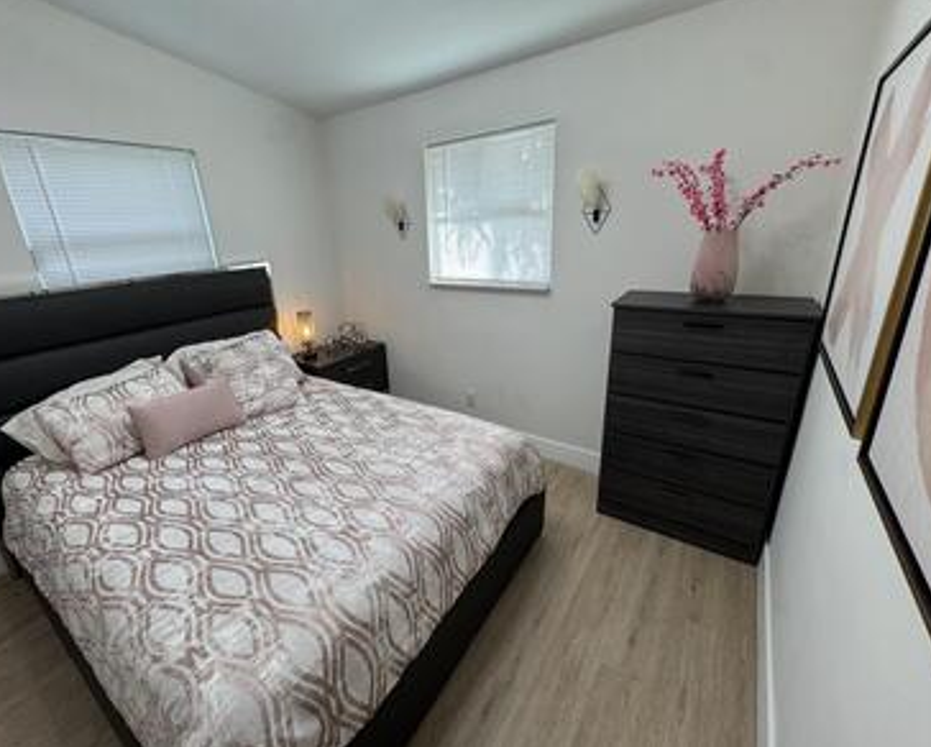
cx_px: 437
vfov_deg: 84.1
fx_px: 414
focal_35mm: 15
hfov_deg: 96.6
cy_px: 368
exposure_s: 1/120
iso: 125
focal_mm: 2.22
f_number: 2.2
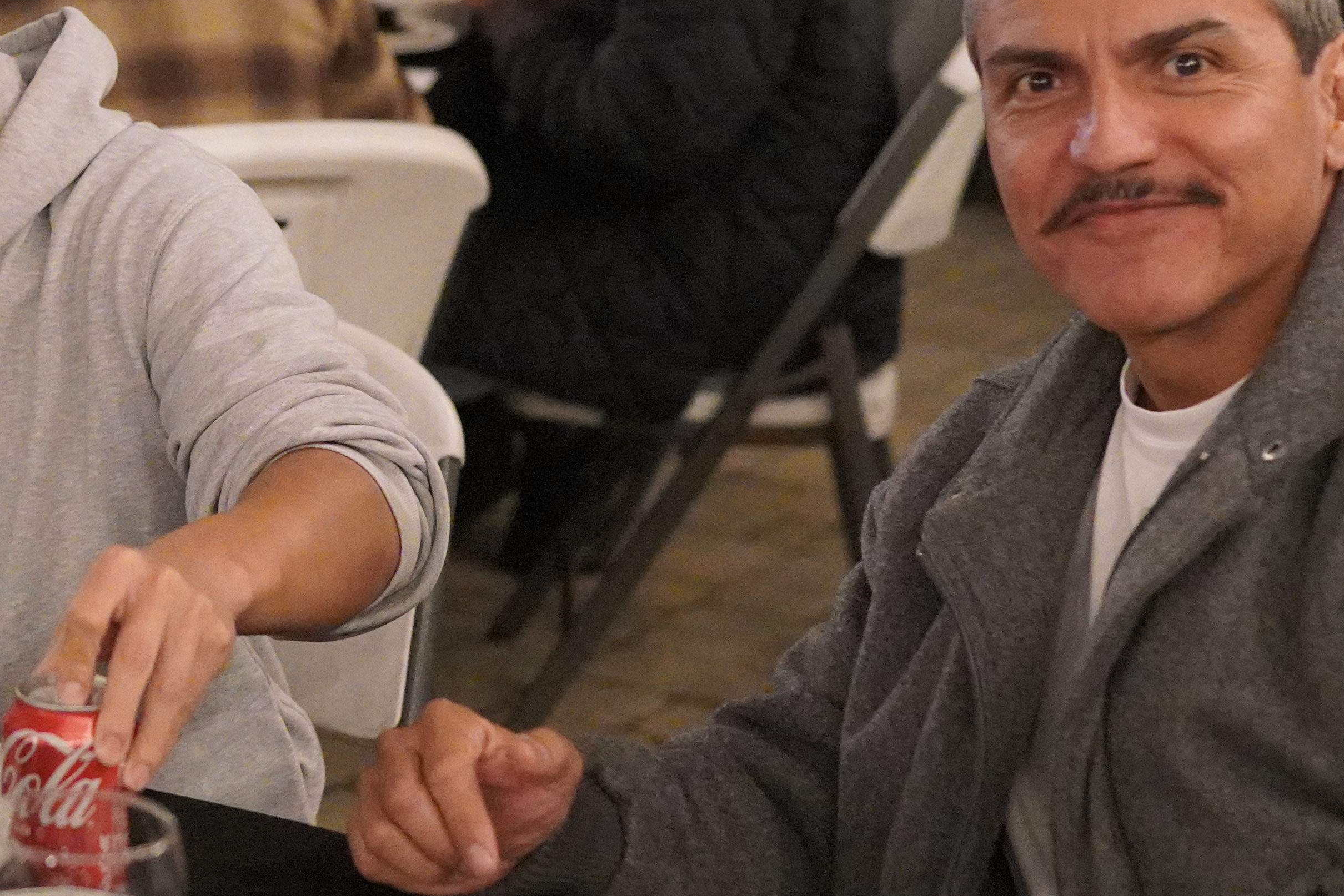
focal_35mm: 115
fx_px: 4294
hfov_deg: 17.3
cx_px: -49
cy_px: 261
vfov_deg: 11.9
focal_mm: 35
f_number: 2
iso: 12800
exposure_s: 1/125
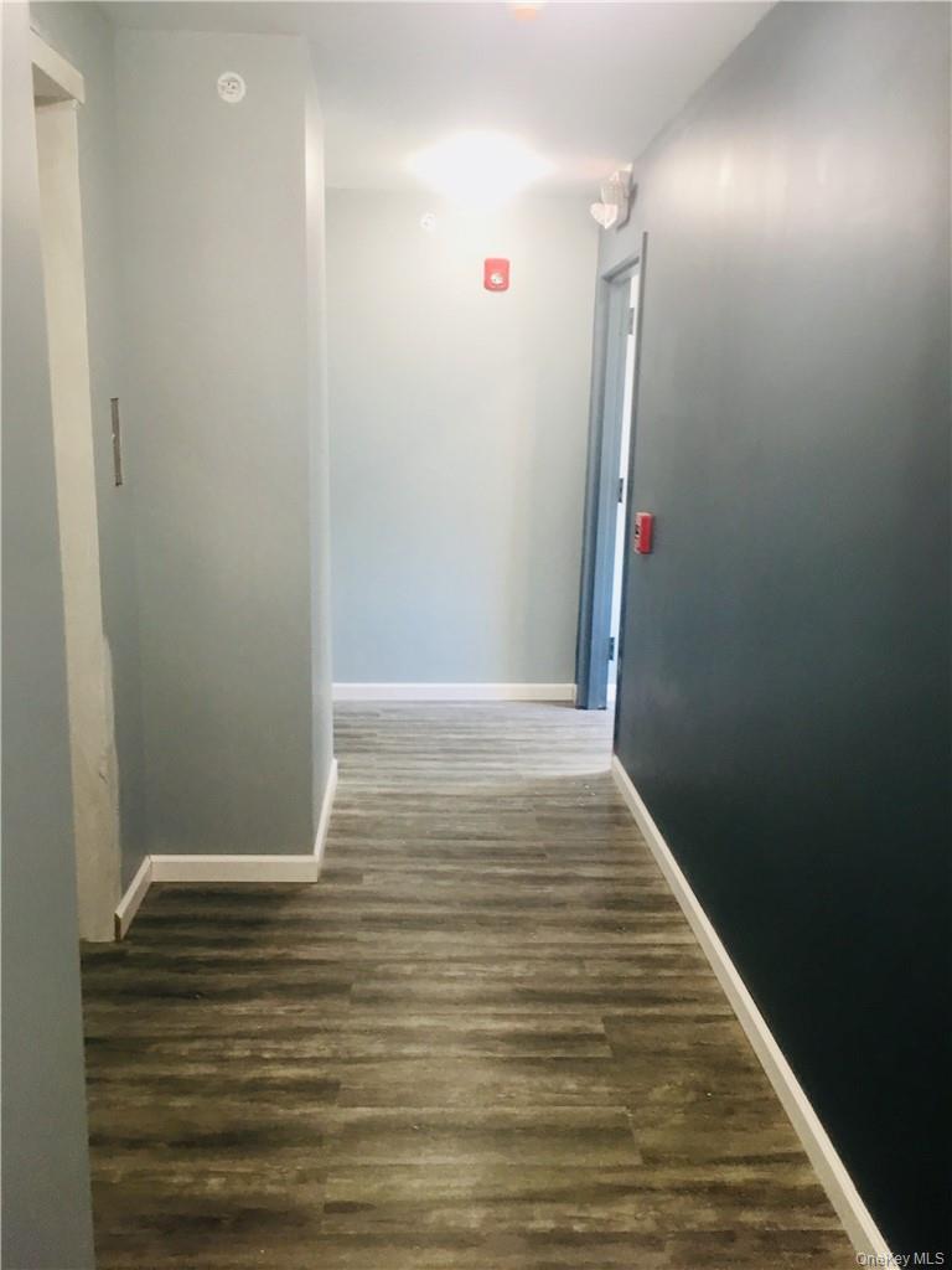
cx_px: 476
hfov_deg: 48.2
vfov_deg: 61.7
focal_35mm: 29
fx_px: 1063
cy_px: 635
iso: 80
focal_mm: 4.15
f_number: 2.2
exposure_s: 1/30
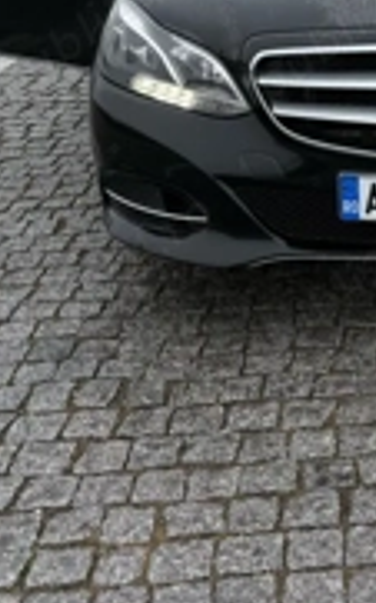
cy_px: 60
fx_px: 1001
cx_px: 429
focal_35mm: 61
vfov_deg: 31.9
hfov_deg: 20.2
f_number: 1.6
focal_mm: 5.96
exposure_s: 1/708
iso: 50
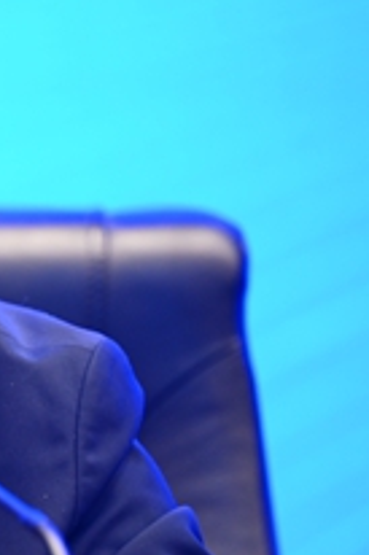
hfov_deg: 2.5
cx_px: -232
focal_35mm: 554
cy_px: 315
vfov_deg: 3.7
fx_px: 8531
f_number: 2.8
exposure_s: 1/125
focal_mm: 190
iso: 640
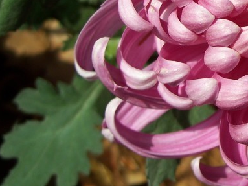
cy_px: 17
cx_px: 315
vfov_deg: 14.8
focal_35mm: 99
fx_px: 709
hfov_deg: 18.6
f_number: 2.8
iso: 64
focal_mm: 7.8
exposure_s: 1/640
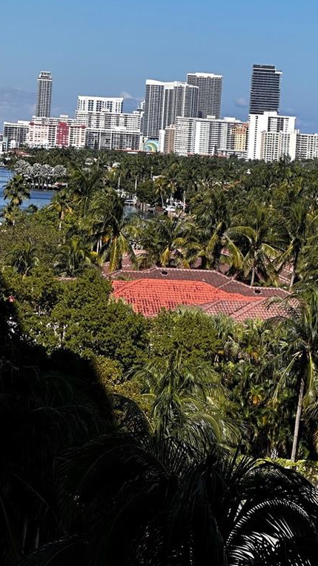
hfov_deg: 9.2
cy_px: 146
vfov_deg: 16.2
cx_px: 256
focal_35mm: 132
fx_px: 1979
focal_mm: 9
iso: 32
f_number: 2.8
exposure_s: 1/1085
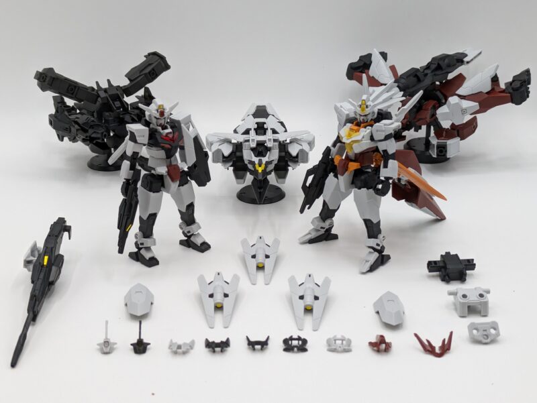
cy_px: 202
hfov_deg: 37.5
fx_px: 792
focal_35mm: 51
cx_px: 268
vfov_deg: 28.6
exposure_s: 1/176
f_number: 1.89
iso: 81
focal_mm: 5.43
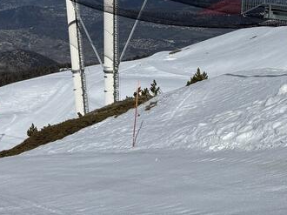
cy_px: 27
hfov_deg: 21.9
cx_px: -135
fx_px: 621
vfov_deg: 19.3
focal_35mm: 75
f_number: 1.78
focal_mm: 6.76
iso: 64
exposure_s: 1/14286
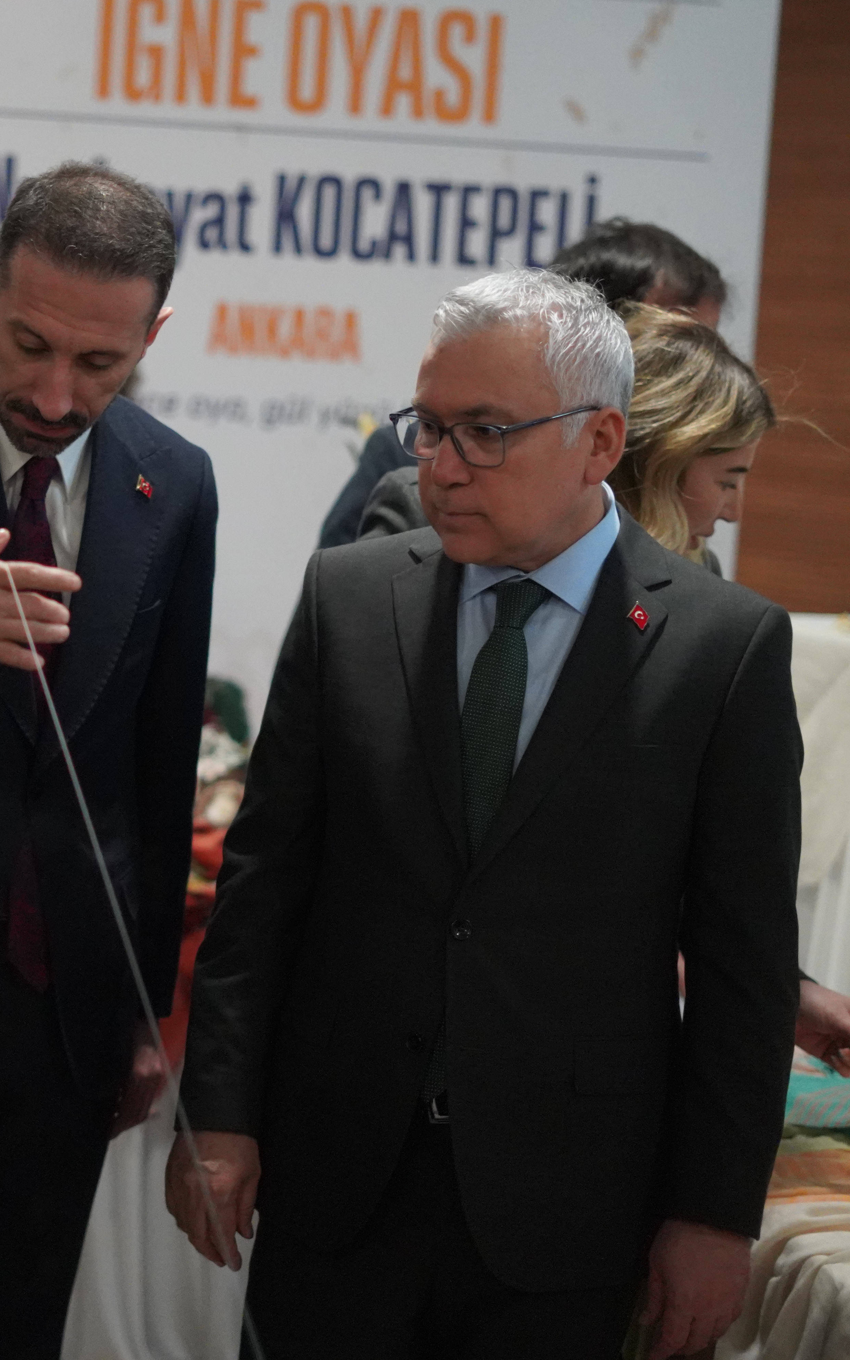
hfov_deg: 16.8
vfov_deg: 26.8
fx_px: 2854
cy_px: 684
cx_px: 145
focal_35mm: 77
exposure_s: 1/320
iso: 8000
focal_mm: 50
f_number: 1.8
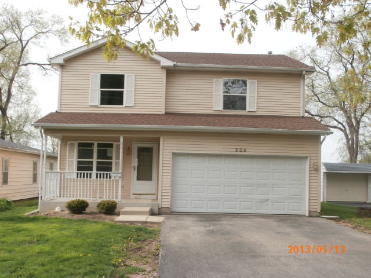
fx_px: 407
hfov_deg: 49.0
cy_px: 139
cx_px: 186
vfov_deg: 37.7
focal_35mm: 38
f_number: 3.9
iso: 100
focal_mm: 6.67
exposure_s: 1/400
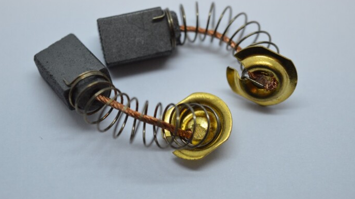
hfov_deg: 26.9
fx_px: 743
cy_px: 80
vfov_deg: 15.3
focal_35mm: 79
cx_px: 180
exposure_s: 1/100
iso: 400
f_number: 5.3
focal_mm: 48
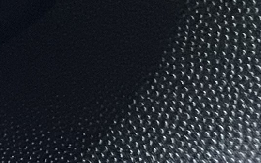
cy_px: -128
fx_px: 1465
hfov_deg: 8.1
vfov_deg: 6.2
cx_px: -627
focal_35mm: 206
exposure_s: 1/40
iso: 500
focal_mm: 5.1
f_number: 1.6
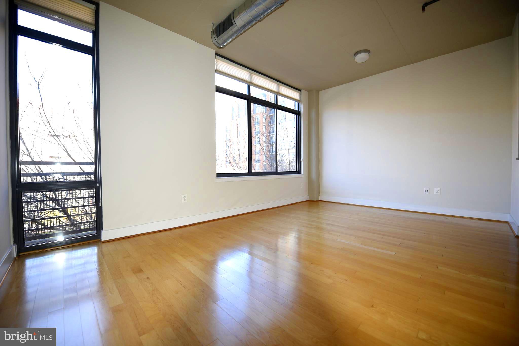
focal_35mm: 14
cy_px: 173
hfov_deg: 104.2
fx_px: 202
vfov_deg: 81.3
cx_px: 260
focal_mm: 14
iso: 220
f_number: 2.8
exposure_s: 1/160
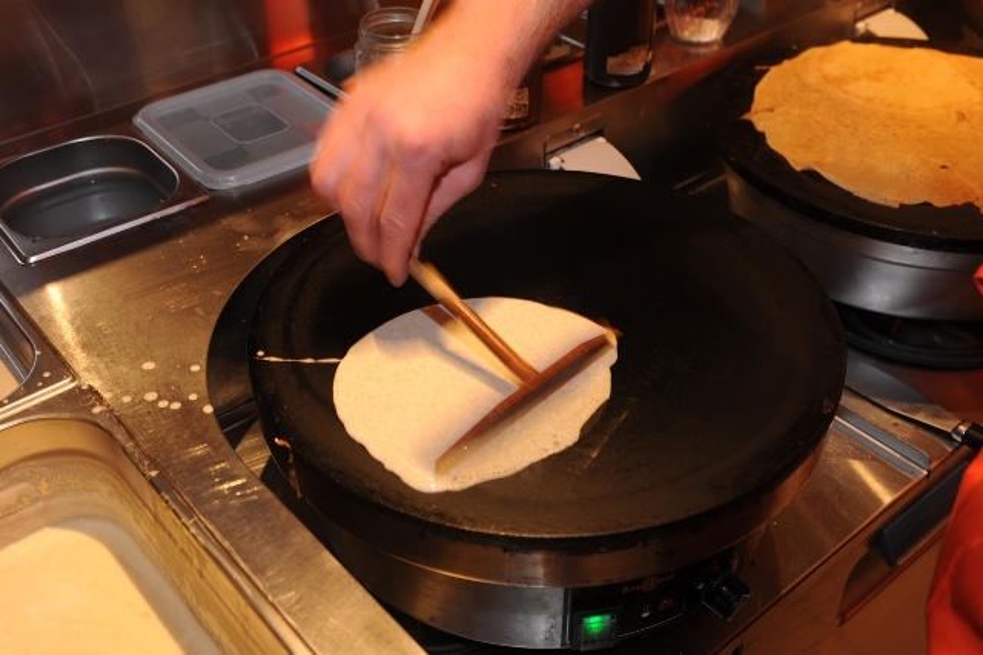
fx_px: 1146
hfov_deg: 46.4
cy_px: 328
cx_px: 492
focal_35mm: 42
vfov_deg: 31.9
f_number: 6.3
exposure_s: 1/8
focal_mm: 42
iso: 200
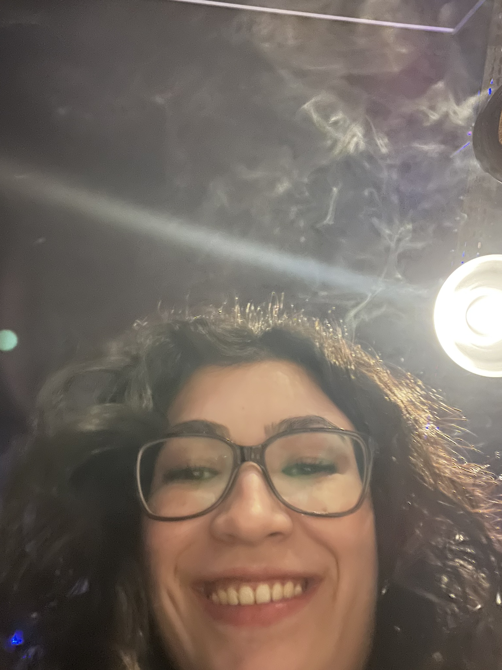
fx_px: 580
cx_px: 251
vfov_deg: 60.0
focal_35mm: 30
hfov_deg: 46.8
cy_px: 335
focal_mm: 2.71
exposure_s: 1/10
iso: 1000
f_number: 2.2
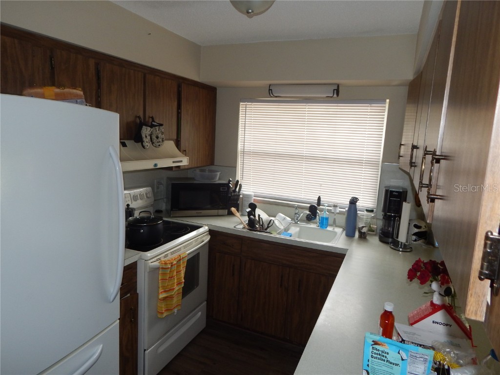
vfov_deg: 61.1
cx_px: 250
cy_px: 188
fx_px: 318
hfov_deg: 76.4
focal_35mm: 22
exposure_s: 1/30
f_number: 3
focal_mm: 4
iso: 160
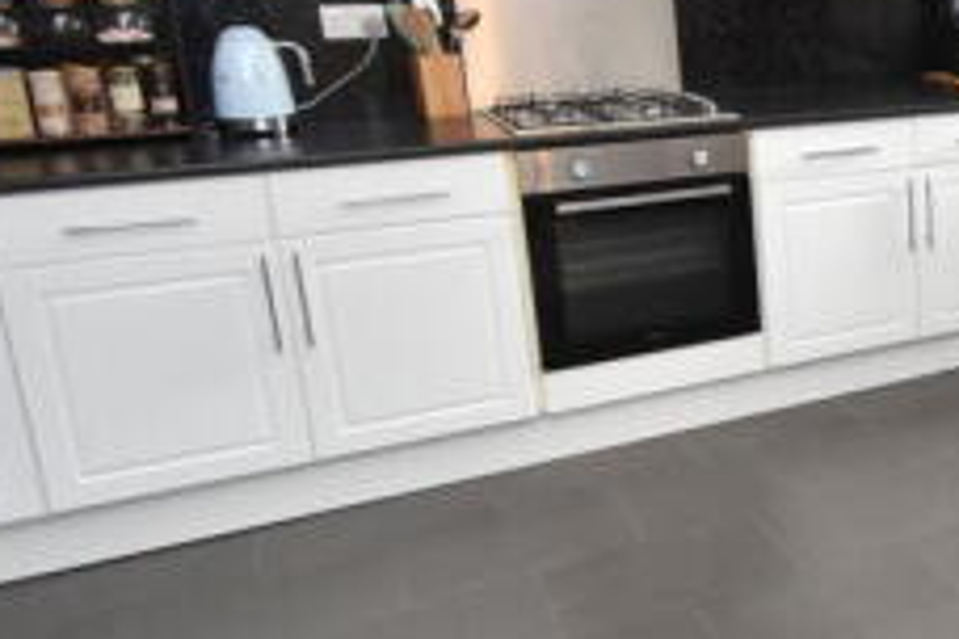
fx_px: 1145
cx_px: 1121
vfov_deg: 31.1
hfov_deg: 36.3
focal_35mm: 43
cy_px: 250
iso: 800
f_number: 4.5
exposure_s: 1/80
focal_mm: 10
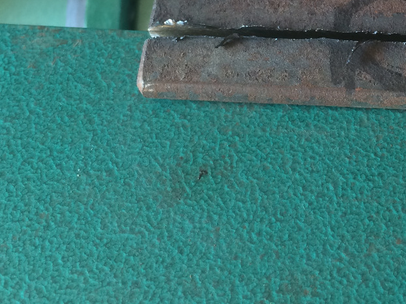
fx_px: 786
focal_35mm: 67
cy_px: 15
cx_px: 370
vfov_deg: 21.3
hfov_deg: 27.8
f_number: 2.2
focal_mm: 4.15
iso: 32
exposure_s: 1/30
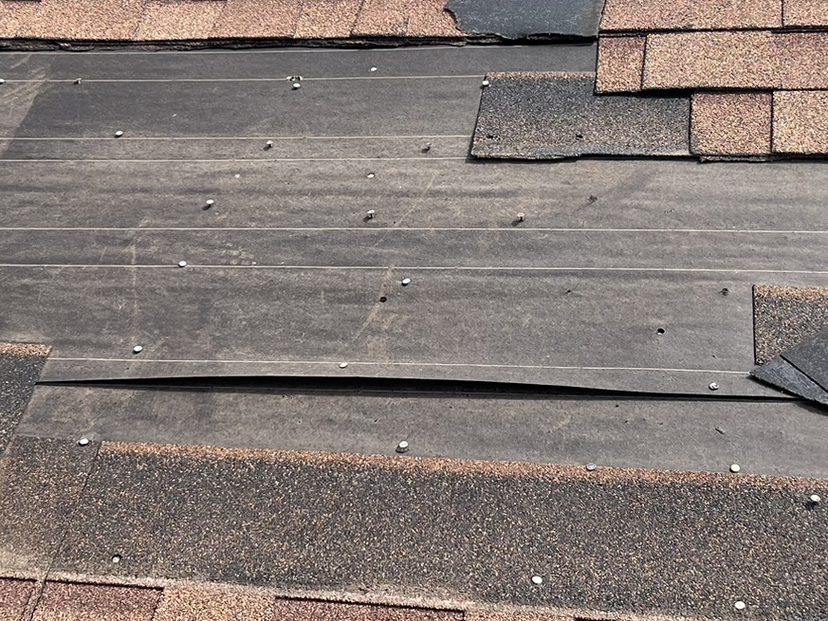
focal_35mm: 61
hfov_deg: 31.7
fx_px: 1459
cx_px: 409
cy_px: 244
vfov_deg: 24.0
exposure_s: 1/2457
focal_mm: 5.7
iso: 50
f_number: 1.5
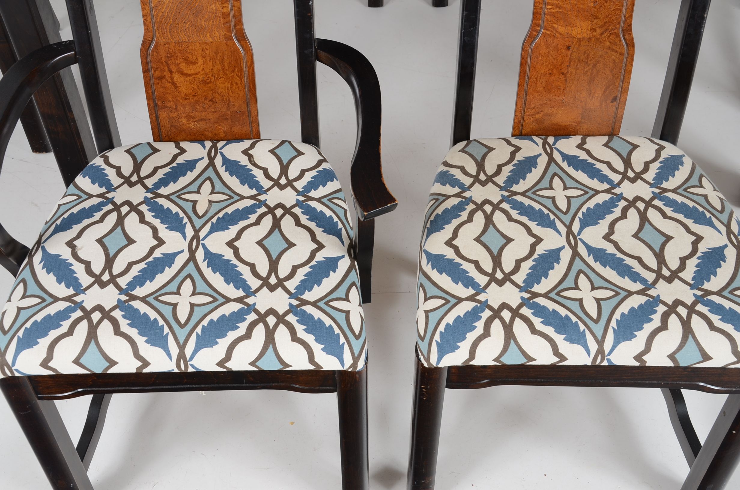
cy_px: 245
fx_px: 862
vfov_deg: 31.8
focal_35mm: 42
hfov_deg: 46.5
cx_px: 370
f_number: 7.1
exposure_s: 1/60
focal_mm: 28
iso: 160
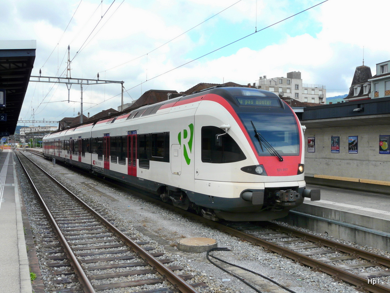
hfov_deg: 49.0
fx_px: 428
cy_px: 146
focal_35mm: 38
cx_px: 195
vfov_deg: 37.7
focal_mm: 6.3
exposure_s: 1/200
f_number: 5.6
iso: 100
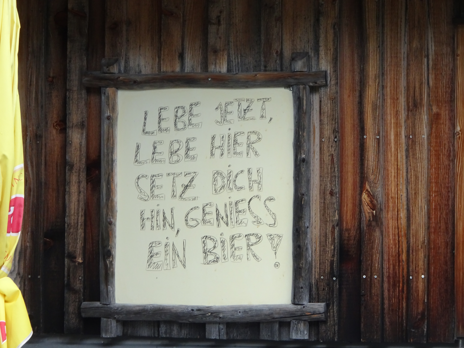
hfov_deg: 12.1
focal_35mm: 163
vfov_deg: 9.1
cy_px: 174
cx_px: 232
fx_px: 2185
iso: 250
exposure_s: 1/200
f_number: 5.6
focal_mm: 27.93
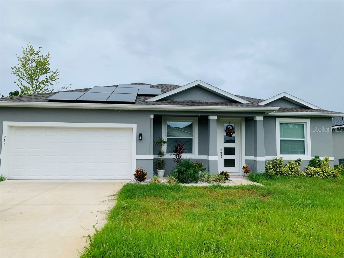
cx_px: 172
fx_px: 258
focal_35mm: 26
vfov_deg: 53.1
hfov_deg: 67.3
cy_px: 129
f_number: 1.8
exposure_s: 1/815
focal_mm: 4.25
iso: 25
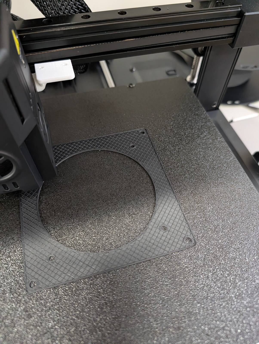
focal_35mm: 24
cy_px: 172
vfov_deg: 71.5
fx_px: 239
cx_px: 130
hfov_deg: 56.9
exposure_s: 1/155
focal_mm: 6.9
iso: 1327
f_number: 1.68
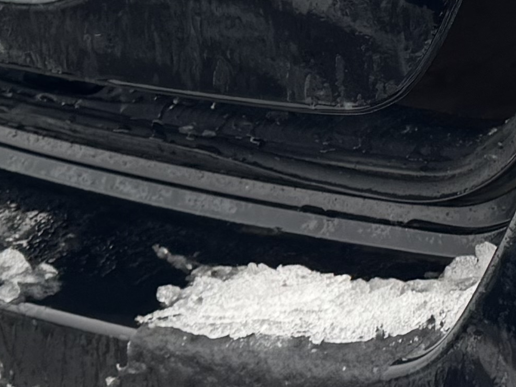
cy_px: -160
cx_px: 761
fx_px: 2072
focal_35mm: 139
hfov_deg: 13.4
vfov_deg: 10.4
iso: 64
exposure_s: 1/159
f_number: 1.78
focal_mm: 6.76
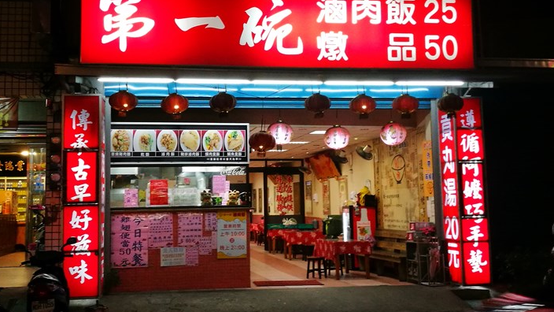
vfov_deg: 24.4
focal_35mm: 49
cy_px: 120
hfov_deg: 42.1
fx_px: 720
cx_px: 273
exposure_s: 1/30
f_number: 2.2
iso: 200
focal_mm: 4.5
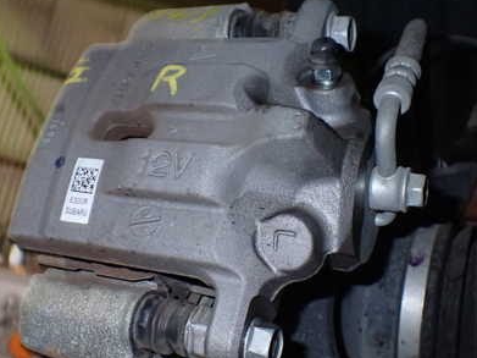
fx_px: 634
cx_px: 221
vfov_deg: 31.5
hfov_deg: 41.2
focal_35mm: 46
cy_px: 188
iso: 800
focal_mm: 5.4
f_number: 6.3
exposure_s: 1/30
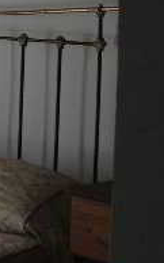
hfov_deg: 7.5
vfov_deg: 13.6
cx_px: -329
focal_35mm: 153
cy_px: 76
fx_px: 1096
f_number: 2.4
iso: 50
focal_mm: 4.28
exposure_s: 1/120
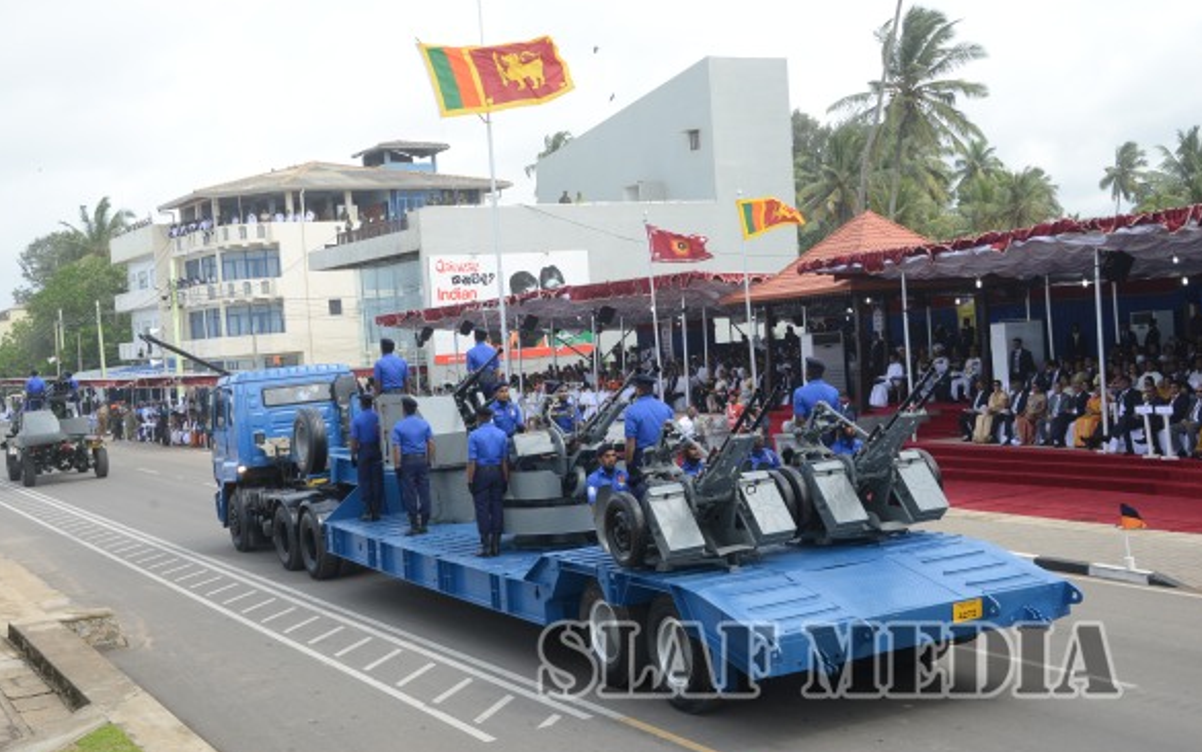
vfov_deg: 27.4
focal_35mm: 47
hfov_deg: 42.6
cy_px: 372
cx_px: 595
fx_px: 1540
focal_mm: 45
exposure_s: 1/320
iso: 400
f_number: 9
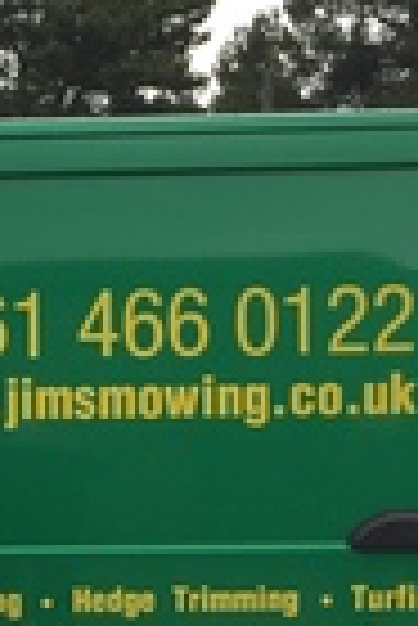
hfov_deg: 12.9
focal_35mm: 104
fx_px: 1807
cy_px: 563
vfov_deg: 19.3
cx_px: -81
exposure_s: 1/289
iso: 32
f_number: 2.2
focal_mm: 4.15
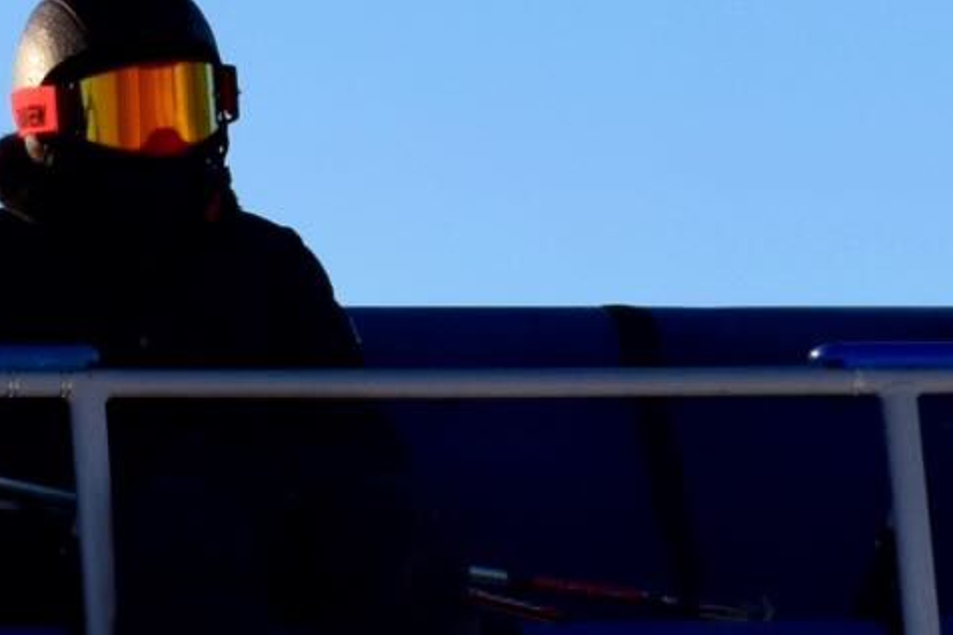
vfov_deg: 1.5
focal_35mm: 944
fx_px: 24988
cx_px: 260
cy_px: 142
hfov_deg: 2.2
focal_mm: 100
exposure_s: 1/1600
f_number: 7.1
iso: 400
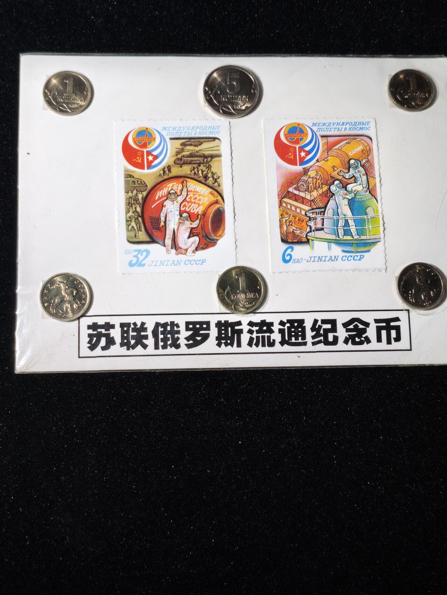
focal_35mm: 53
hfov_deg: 27.5
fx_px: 912
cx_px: 225
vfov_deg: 36.2
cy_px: 301
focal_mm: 5.85
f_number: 1.63
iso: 125
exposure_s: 1/100
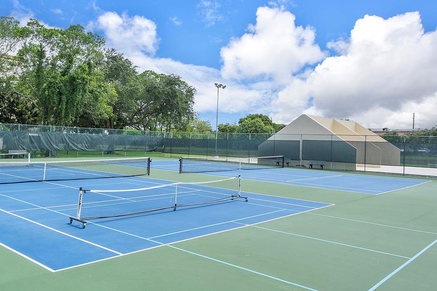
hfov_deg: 60.3
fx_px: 376
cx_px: 220
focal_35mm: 31
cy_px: 143
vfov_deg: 42.3
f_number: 6.3
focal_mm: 20
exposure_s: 1/800
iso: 250
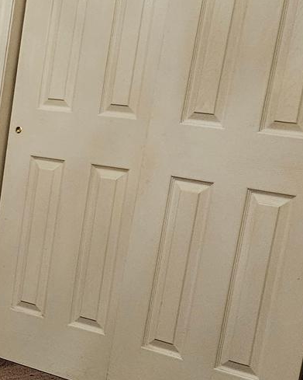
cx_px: -318
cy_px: 219
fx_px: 1054
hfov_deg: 13.7
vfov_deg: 20.4
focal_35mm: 94
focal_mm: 5.4
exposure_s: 1/60
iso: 640
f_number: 1.8
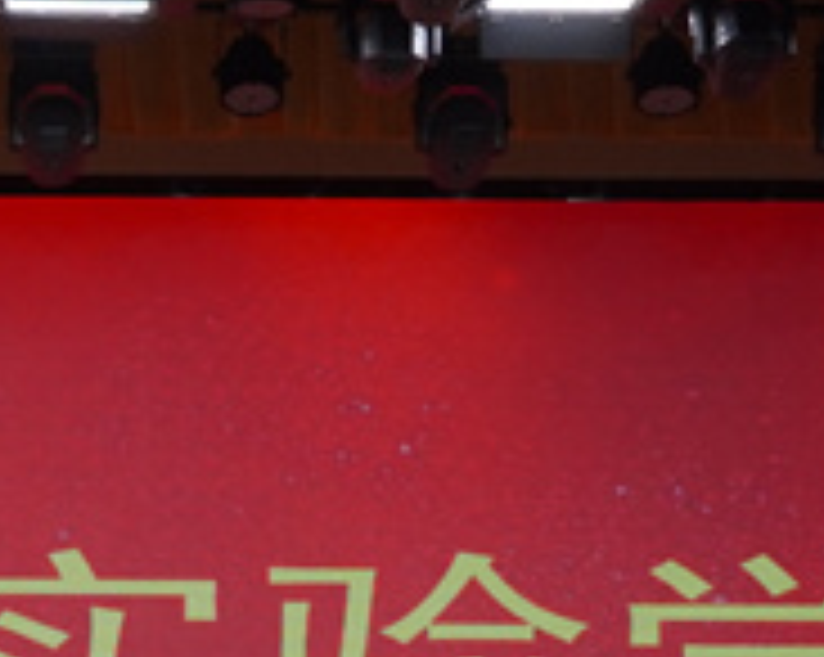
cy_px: 680
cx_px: -99
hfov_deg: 12.3
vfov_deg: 9.9
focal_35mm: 154
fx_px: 3752
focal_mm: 20
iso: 400
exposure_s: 1/160
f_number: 4
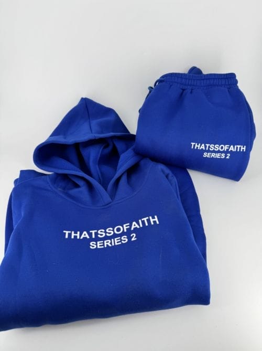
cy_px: 176
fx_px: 243
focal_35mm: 24
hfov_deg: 56.7
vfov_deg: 71.7
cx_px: 131
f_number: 1.78
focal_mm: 6.76
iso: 80
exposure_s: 1/598
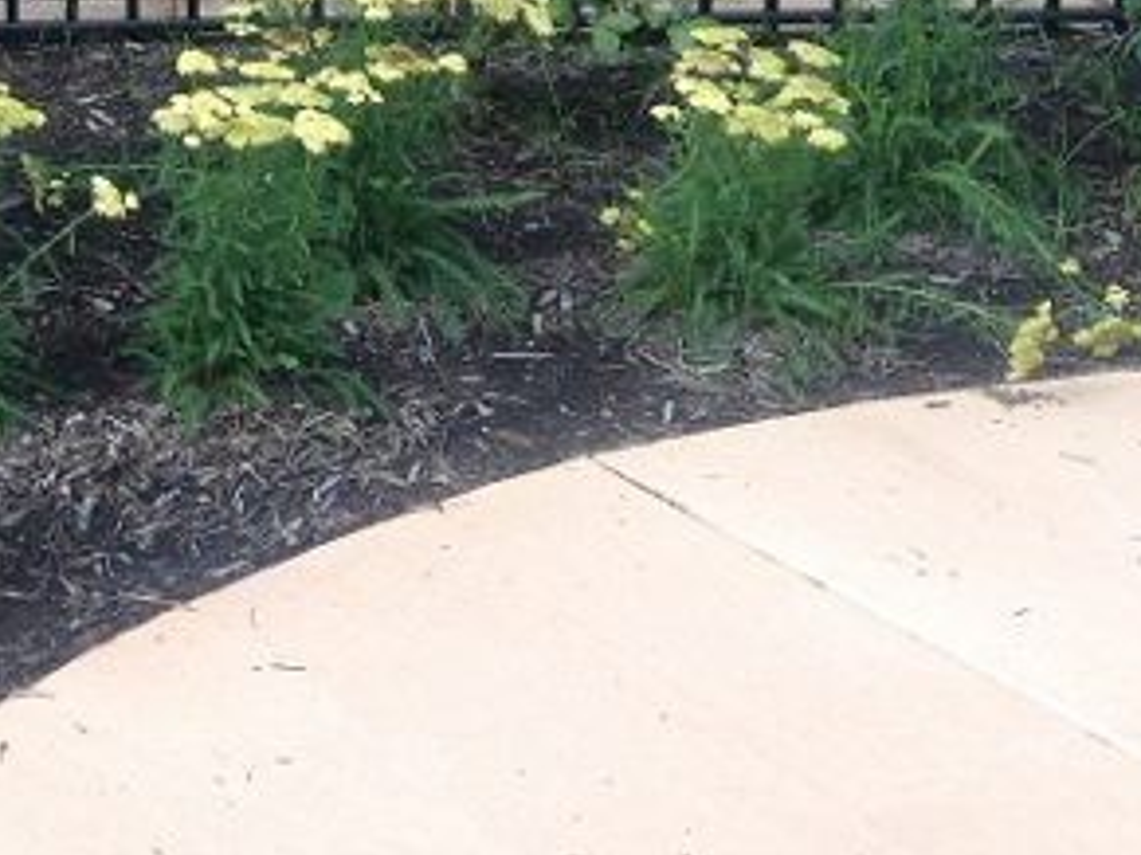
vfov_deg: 16.3
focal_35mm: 87
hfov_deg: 21.1
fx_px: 2866
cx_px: -196
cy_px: -145
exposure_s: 1/382
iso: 50
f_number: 2.4
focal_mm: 4.12
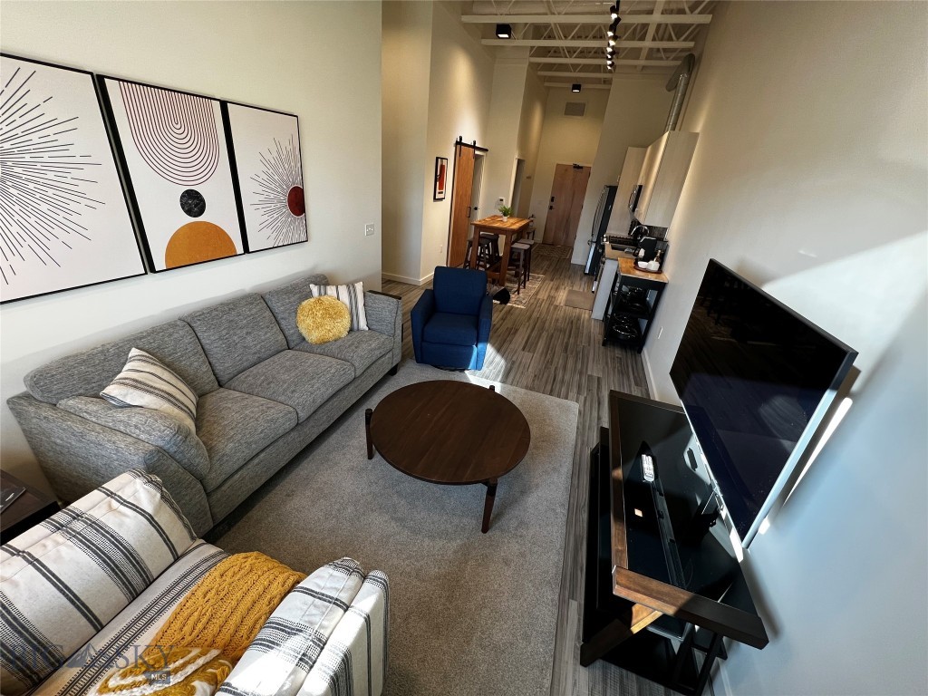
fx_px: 349
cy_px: 348
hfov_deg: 106.2
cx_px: 464
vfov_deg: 89.9
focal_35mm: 13
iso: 200
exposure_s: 1/120
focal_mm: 1.57
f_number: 1.8
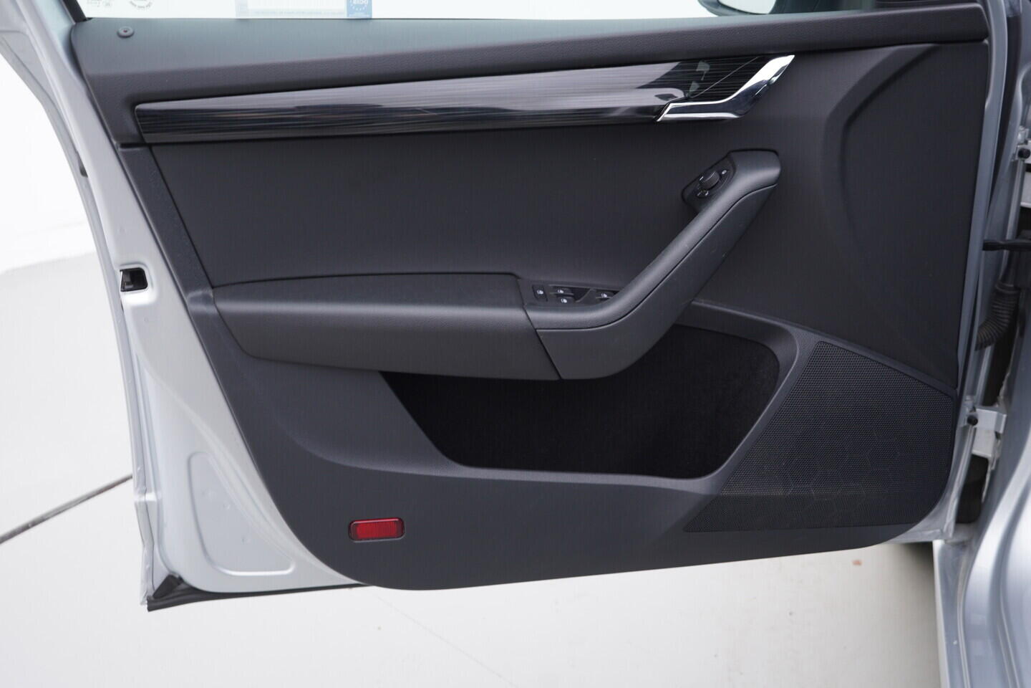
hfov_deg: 53.1
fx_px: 1031
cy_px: 344
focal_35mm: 36
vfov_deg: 36.9
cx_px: 516
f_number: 3.2
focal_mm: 24
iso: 125
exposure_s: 1/50
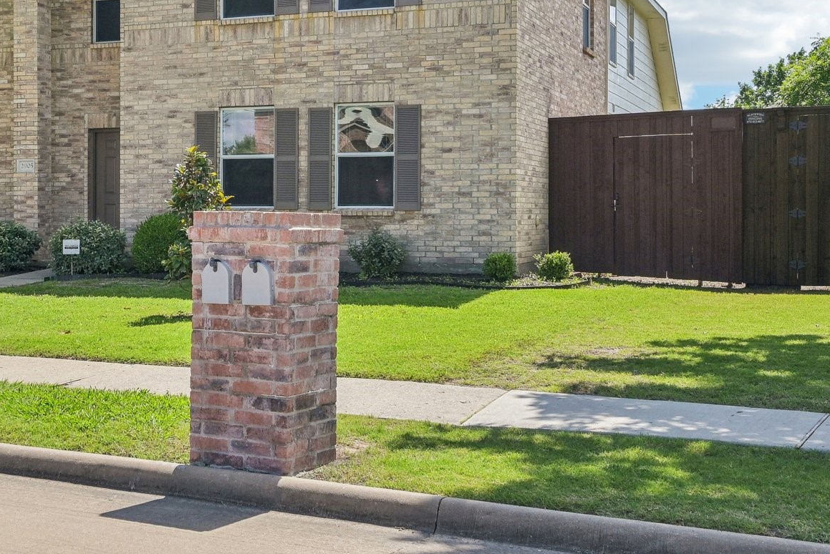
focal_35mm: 53
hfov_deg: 36.0
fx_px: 1222
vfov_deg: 24.9
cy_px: 76
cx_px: 147
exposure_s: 1/1000
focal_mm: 30
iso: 400
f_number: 8
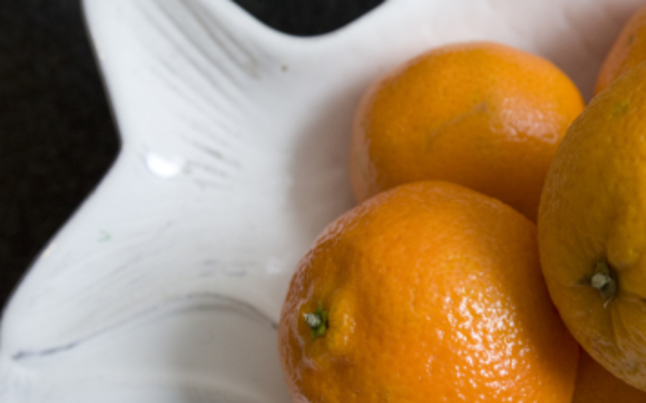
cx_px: 537
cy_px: 294
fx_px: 1355
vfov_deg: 16.8
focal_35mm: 77
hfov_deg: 26.2
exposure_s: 1/125
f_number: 7.1
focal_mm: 42
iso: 500
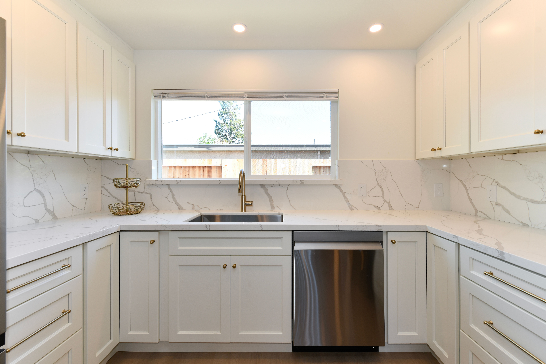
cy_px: 182
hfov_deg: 104.3
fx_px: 212
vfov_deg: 81.2
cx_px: 273
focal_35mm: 14
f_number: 6.3
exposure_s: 1/40
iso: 160
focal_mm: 14
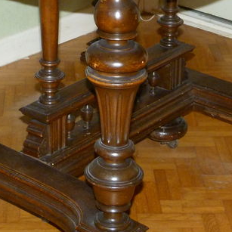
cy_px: 5
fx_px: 940
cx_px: 115
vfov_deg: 13.9
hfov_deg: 14.1
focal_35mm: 124
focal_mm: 7.8
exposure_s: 1/8
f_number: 3.2
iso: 320
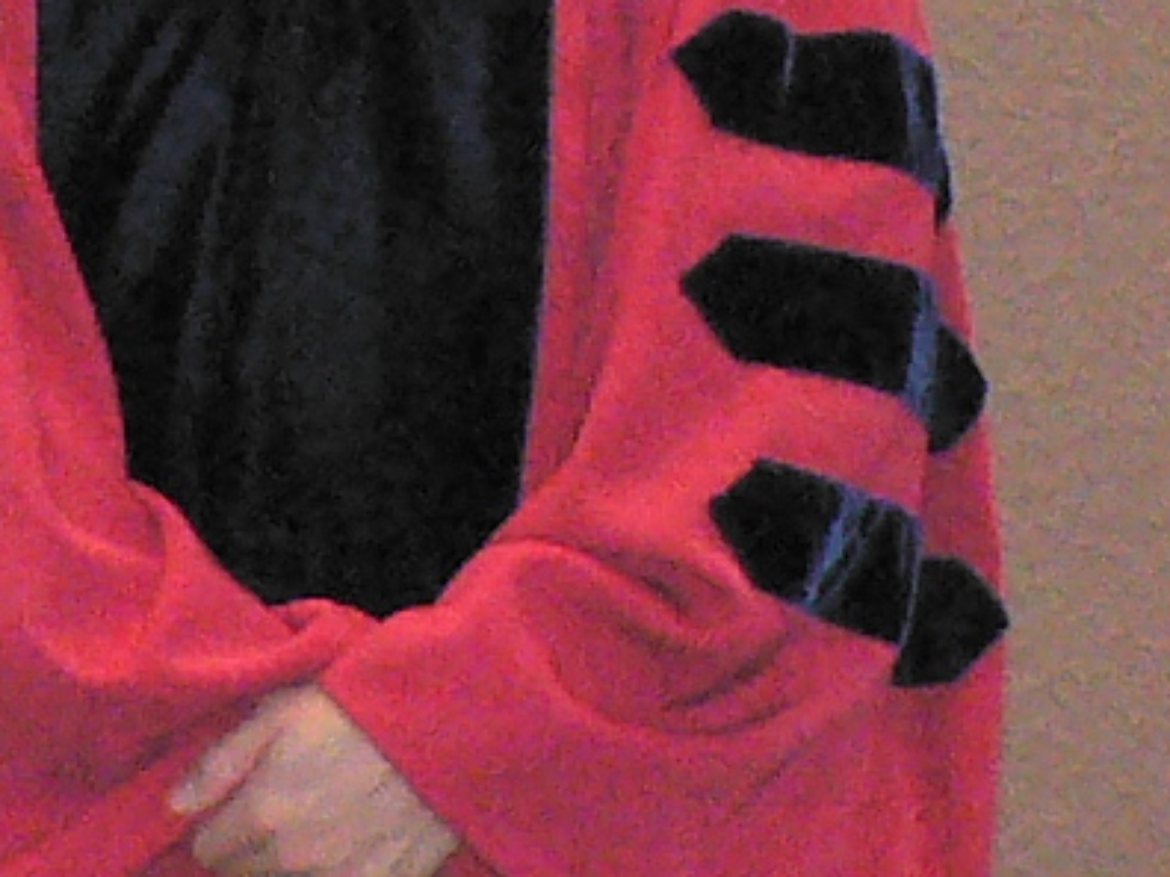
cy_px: -966
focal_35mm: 317
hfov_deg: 6.2
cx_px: 145
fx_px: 10714
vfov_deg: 4.6
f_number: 2.8
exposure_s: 1/60
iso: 400
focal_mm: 8.2
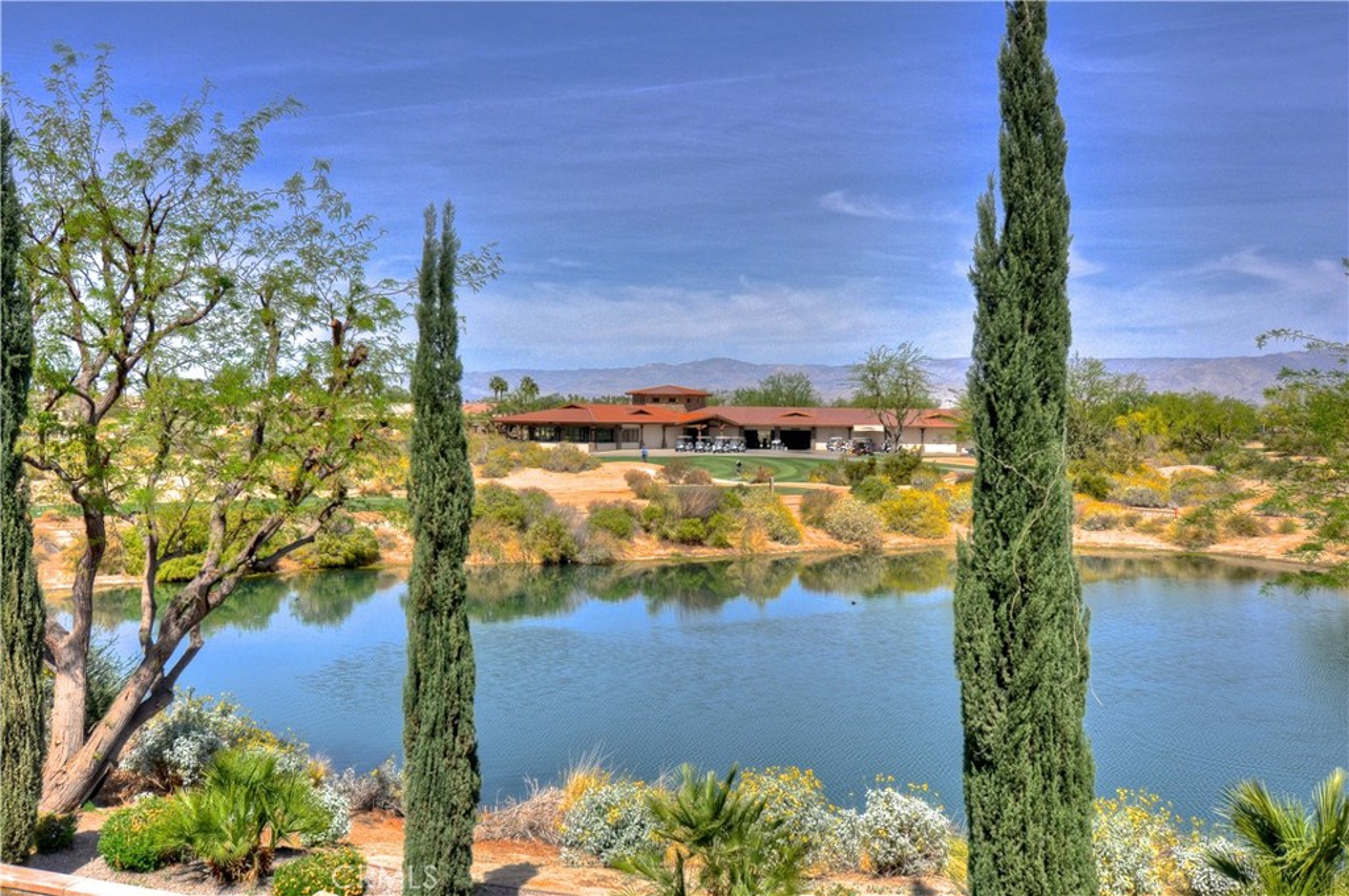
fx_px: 1347
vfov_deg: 36.8
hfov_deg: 53.2
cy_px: 448
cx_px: 674
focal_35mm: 36
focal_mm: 24
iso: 200
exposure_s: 1/800
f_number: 6.3
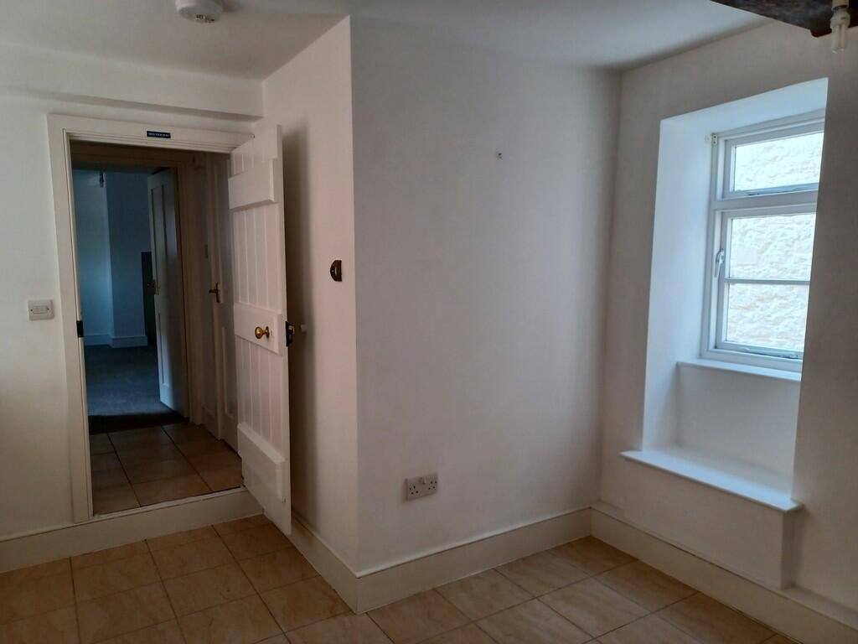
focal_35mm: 25
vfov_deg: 54.9
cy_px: 322
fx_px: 620
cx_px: 429
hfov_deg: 69.4
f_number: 1.8
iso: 160
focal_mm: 4.6
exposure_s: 1/60
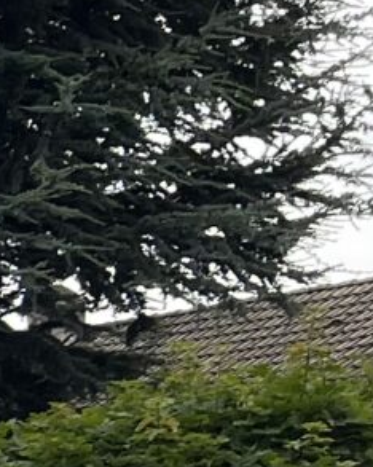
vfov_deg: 8.0
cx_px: -1600
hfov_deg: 5.2
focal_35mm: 222
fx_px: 3067
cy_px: 1159
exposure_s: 1/404
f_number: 1.5
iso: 50
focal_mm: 5.7
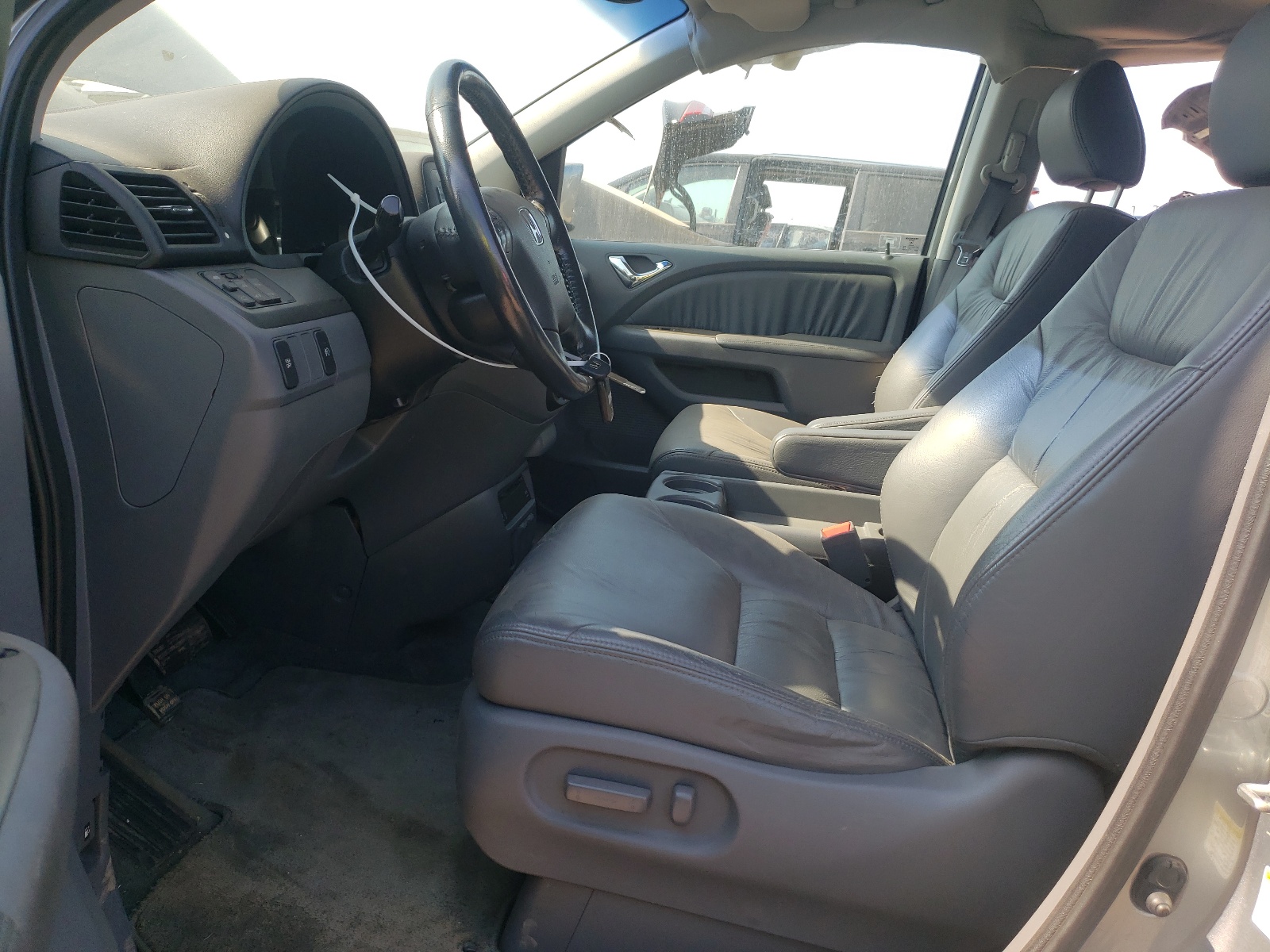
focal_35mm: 26
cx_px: 635
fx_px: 954
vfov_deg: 53.1
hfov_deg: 67.3
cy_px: 476
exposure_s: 1/556
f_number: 1.5
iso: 50
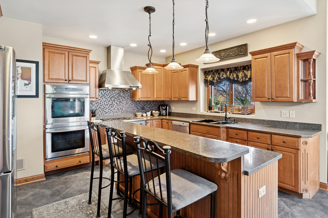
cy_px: 109
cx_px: 164
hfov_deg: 85.4
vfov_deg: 63.2
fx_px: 178
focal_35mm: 20
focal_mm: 13
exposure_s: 1/2
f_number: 8
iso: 250
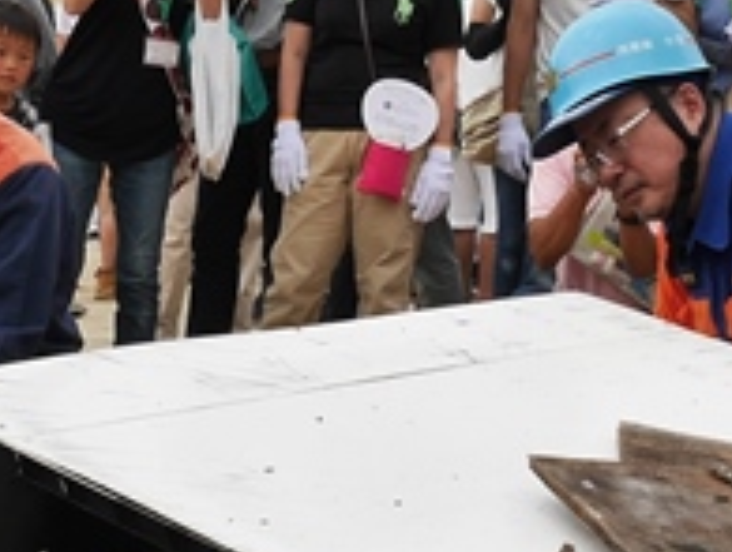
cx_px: 214
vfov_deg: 13.5
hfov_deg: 17.8
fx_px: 2330
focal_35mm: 110
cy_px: 368
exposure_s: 1/500
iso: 200
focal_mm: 12
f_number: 7.1
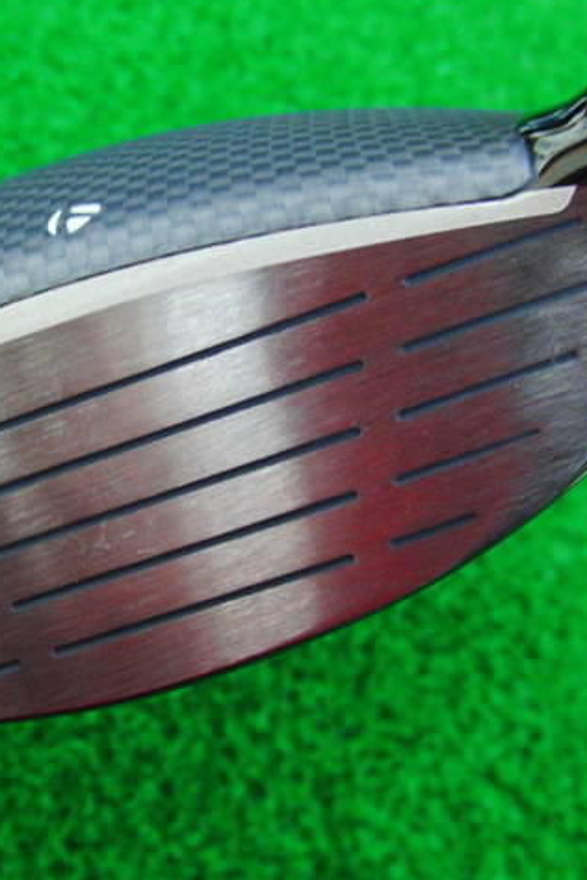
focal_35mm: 52
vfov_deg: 38.2
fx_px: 1272
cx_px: 197
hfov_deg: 25.9
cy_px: 436
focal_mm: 6.42
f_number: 3.6
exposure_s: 1/25
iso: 400
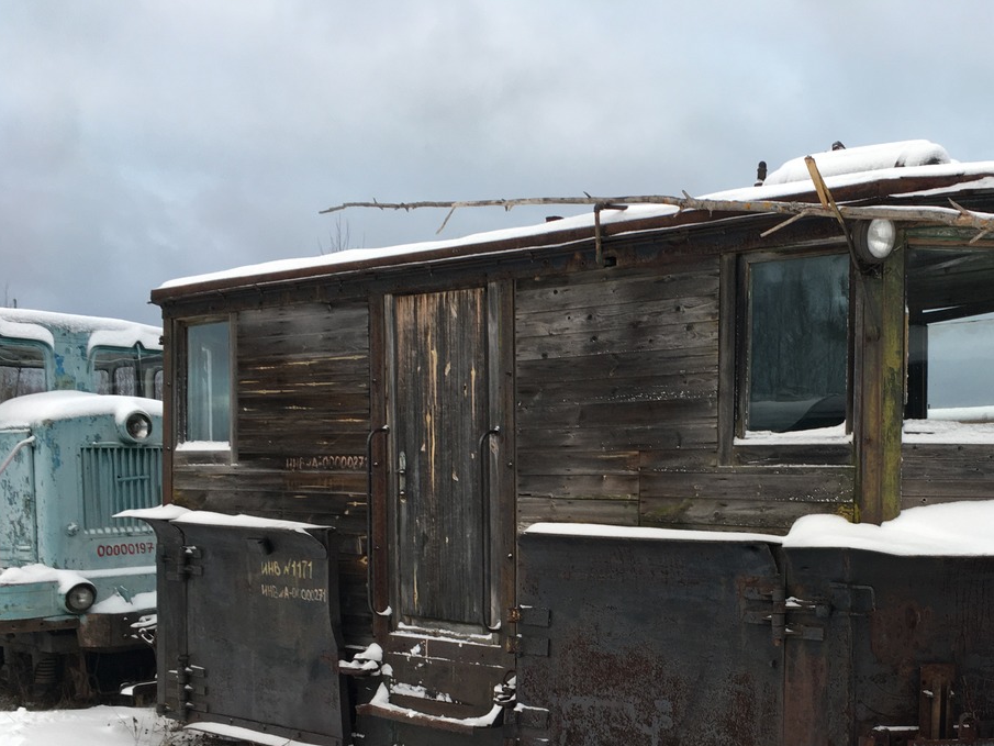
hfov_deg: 44.8
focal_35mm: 41
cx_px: 697
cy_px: 526
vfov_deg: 34.6
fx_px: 1177
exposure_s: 1/50
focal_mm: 4.15
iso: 32
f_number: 2.2
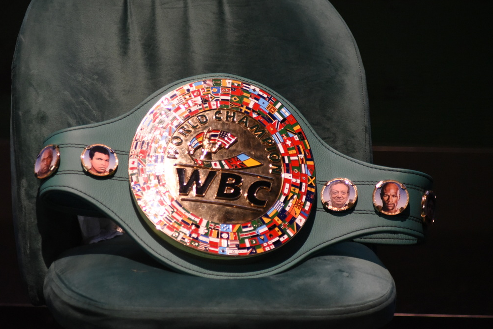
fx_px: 2220
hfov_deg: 12.7
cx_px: 224
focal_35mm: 162
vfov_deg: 8.5
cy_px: 163
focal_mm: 135
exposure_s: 1/125
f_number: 4.2
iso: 6400
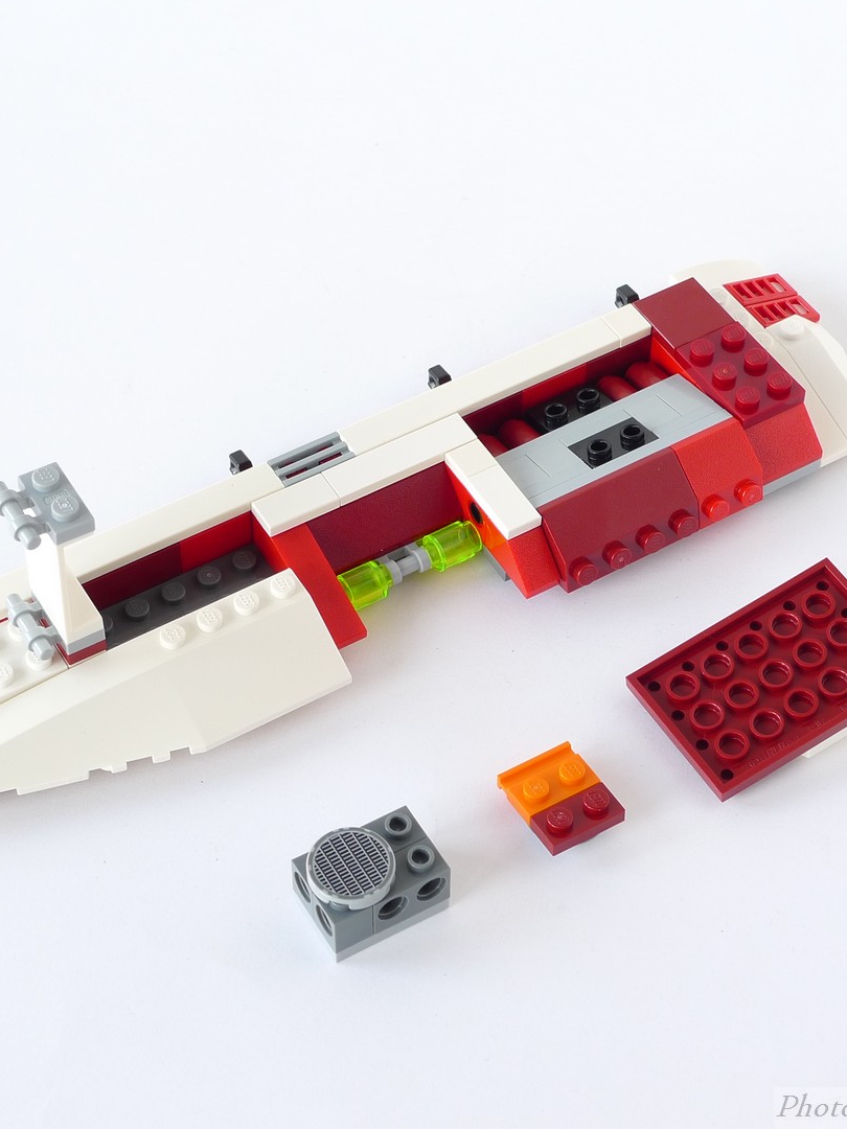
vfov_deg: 25.3
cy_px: 559
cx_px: 363
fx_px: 2512
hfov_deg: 19.1
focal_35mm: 77
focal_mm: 12.1
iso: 80
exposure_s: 1/25
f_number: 4.5
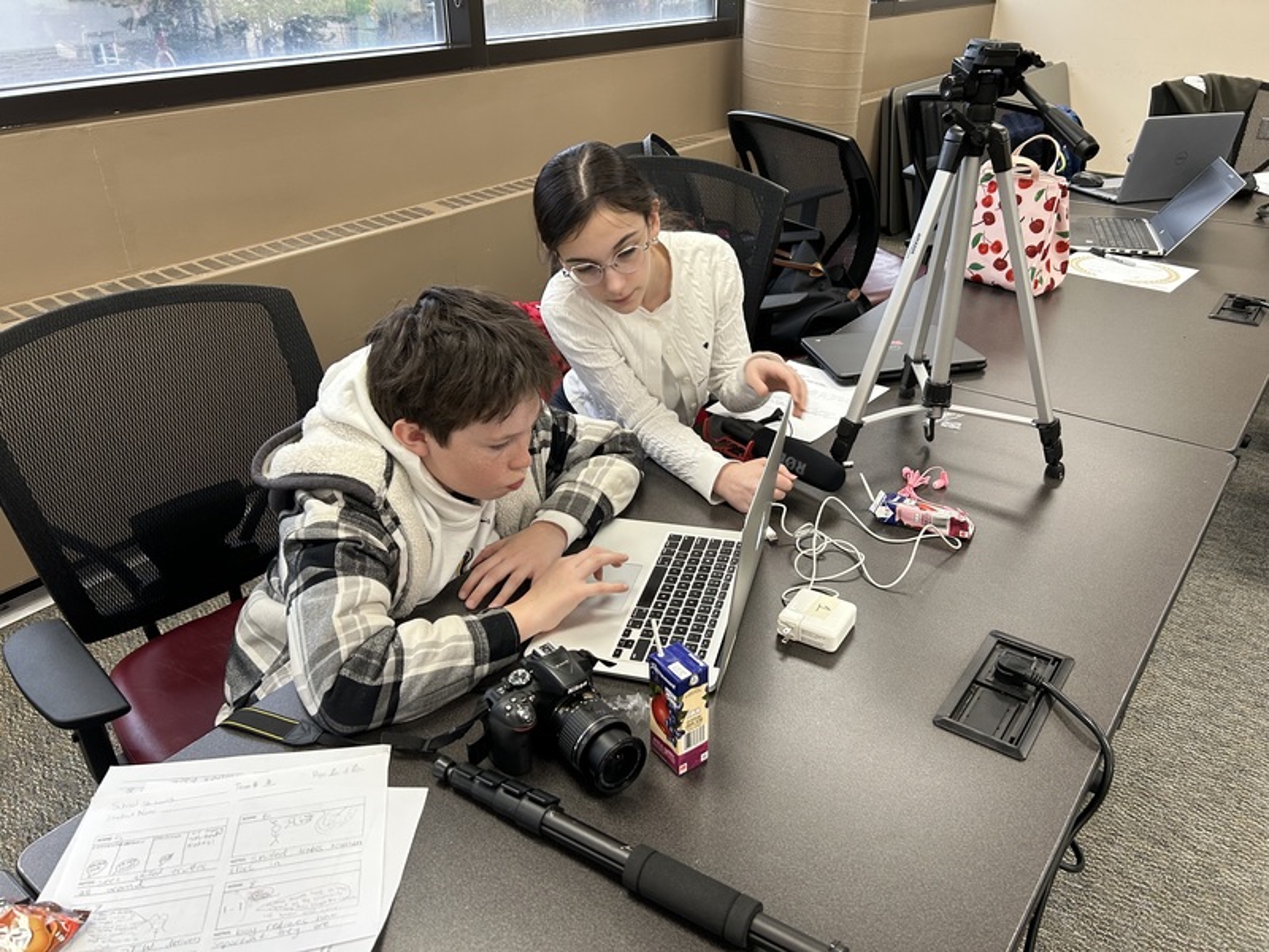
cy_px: 476
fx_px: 953
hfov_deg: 67.3
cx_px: 634
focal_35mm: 26
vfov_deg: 53.1
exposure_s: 1/60
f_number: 1.5
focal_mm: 5.7
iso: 125
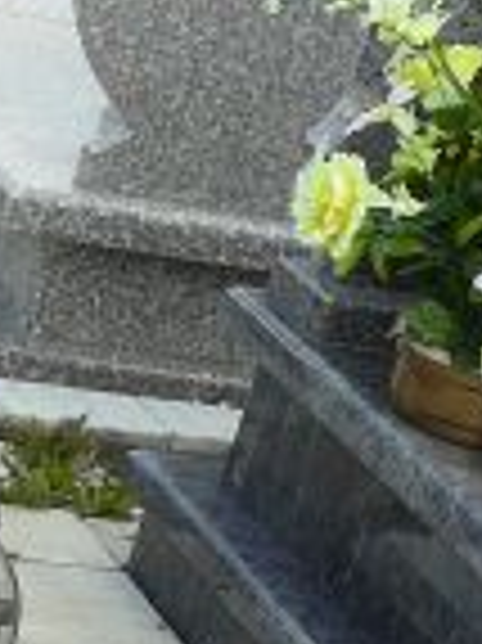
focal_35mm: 157
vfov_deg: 12.5
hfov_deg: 9.0
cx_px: -432
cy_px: 594
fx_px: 2919
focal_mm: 5.2
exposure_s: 1/400
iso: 80
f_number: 2.8
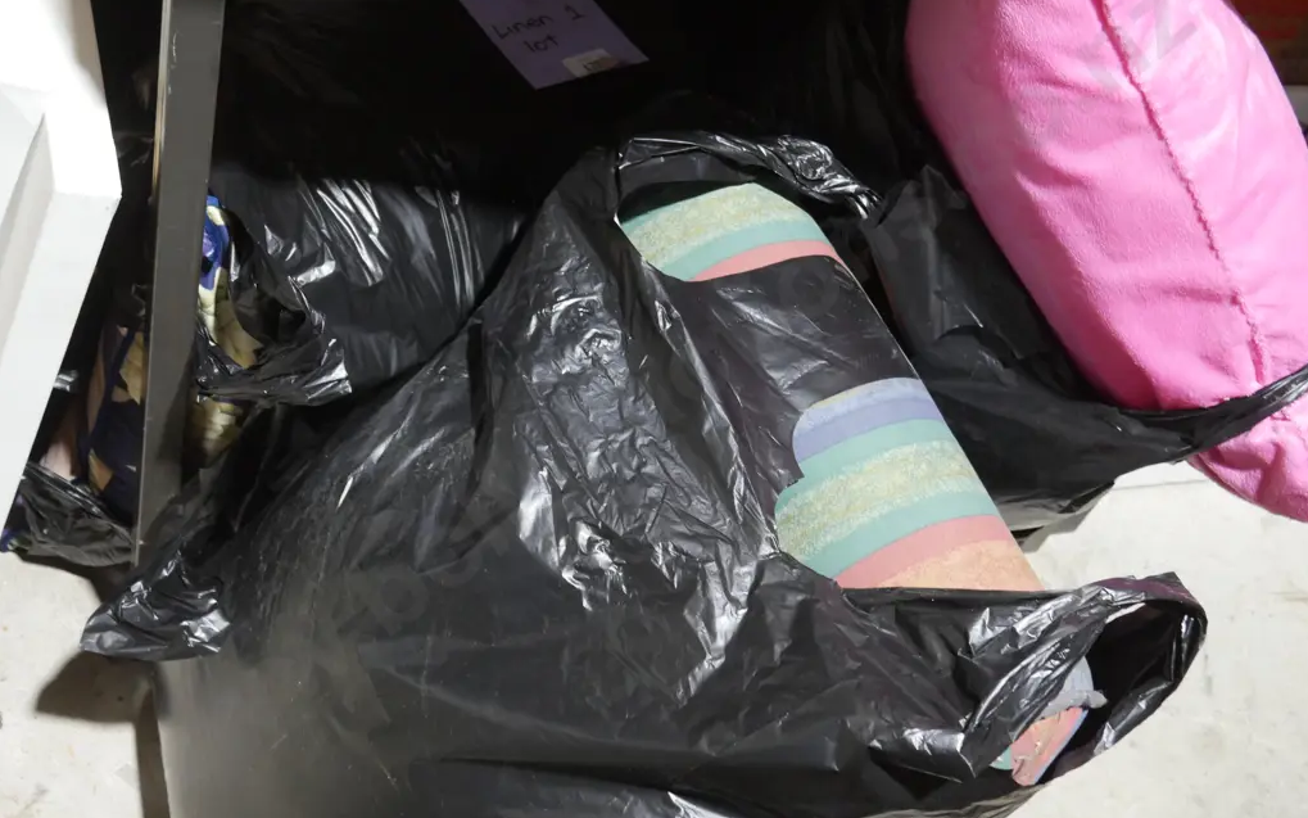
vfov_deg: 26.3
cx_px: 655
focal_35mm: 49
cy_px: 401
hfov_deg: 41.1
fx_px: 1747
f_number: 5.1
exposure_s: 1/60
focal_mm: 23
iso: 1250
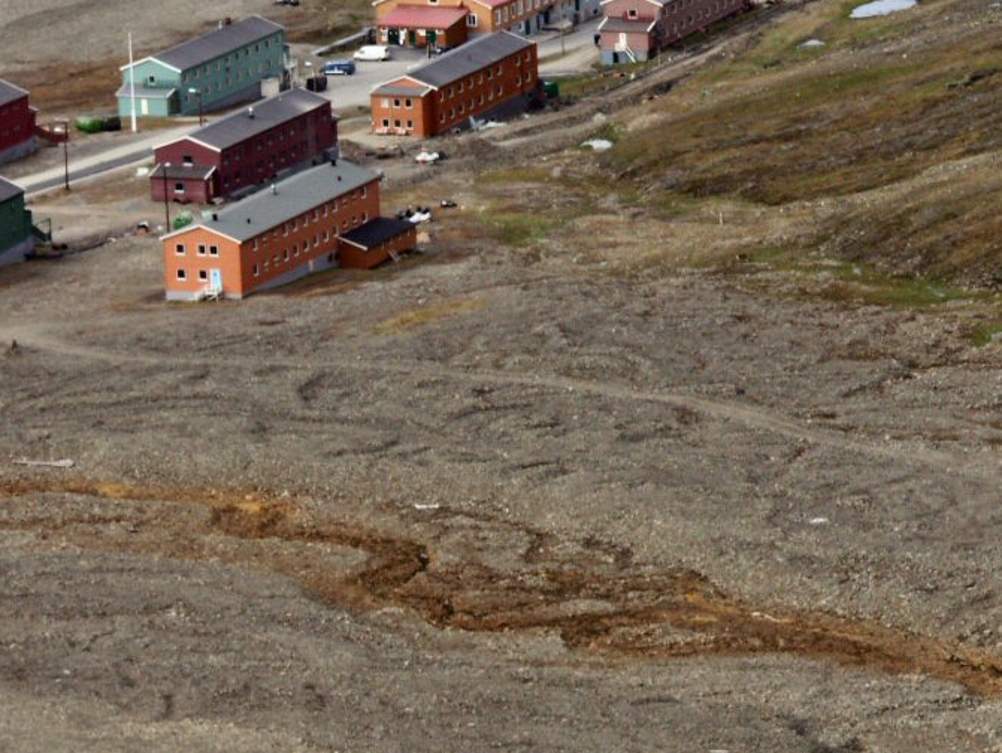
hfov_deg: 7.0
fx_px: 8167
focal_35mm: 282
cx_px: 441
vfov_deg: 5.3
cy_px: 111
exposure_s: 1/125
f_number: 6.3
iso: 100
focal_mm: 36.2
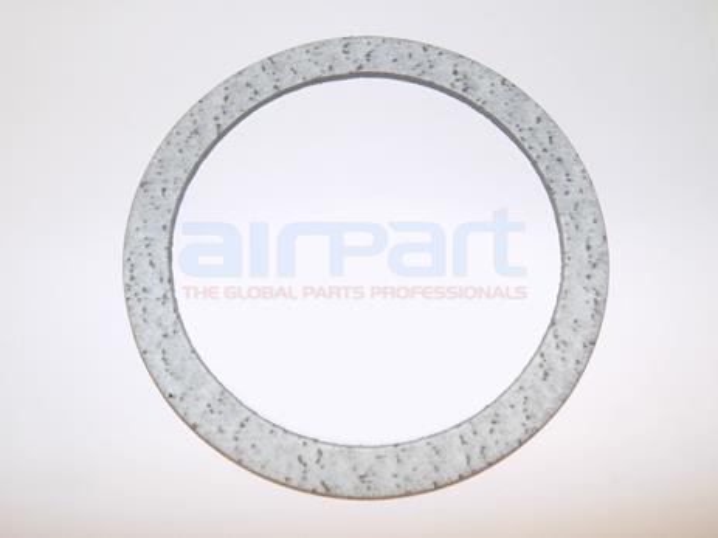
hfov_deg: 54.0
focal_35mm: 34
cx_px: 359
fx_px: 705
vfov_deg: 41.8
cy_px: 269
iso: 80
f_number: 3.4
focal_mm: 6.1
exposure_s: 1/30
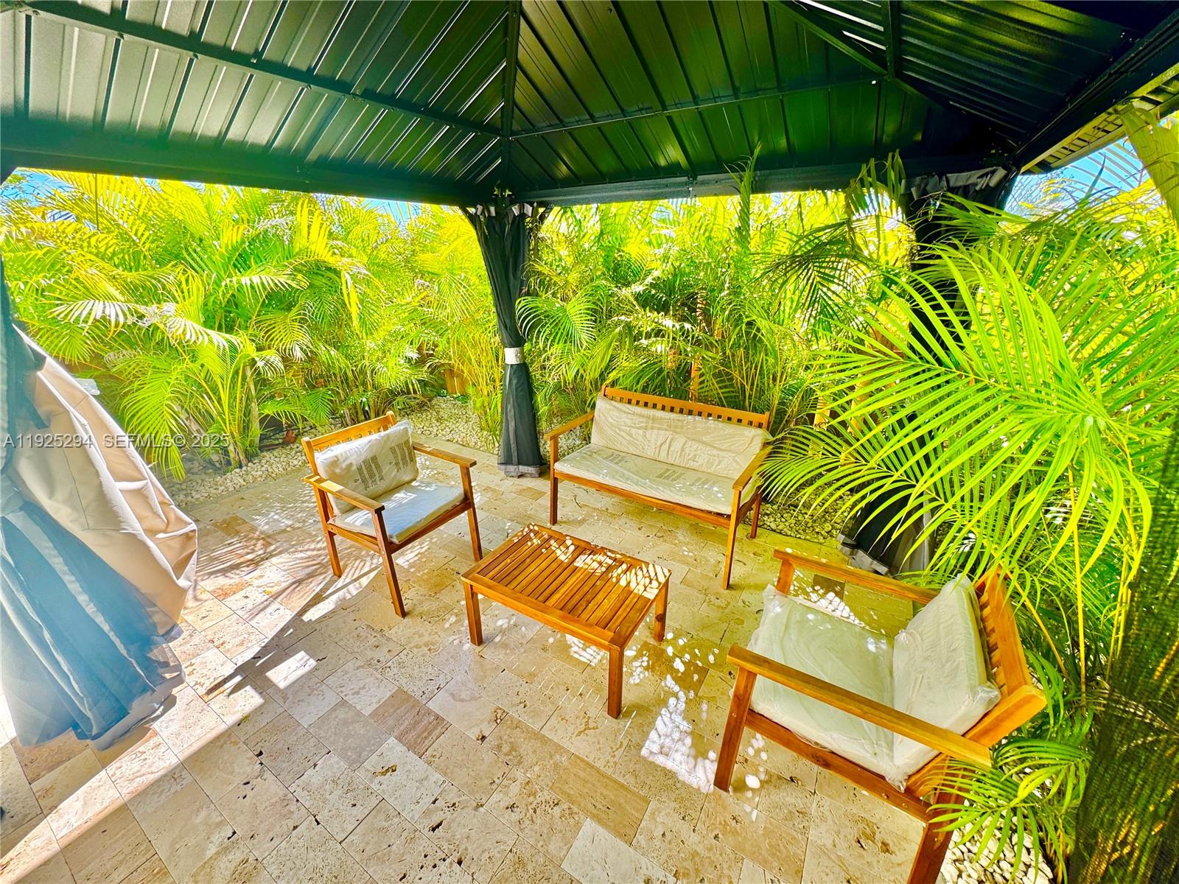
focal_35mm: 14
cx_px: 590
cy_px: 442
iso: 40
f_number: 2.2
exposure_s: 1/296
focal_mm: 2.22
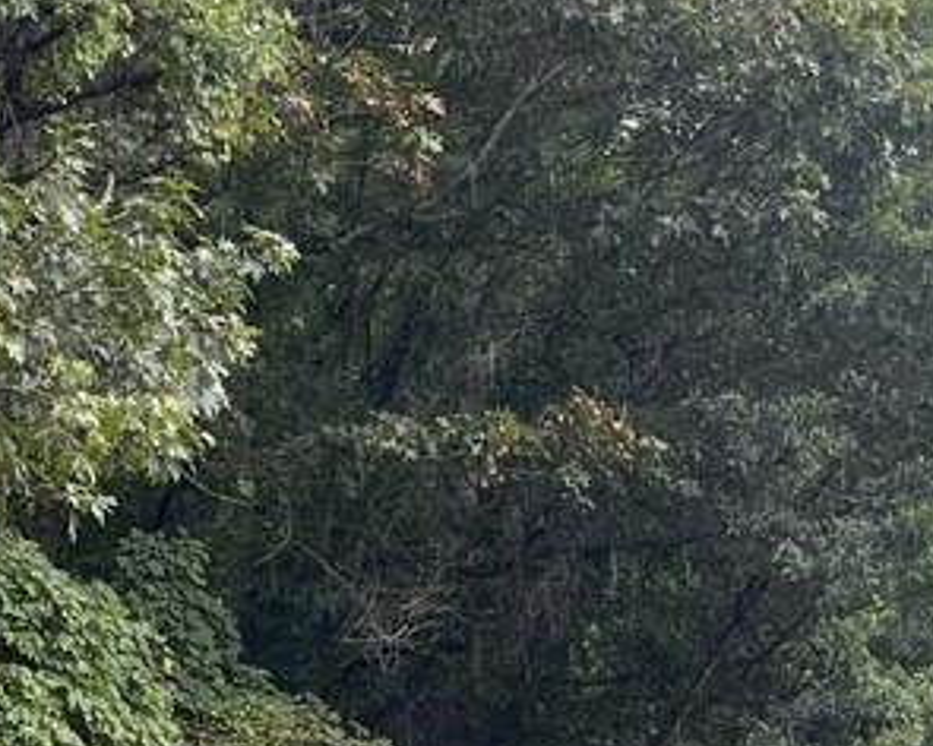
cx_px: 212
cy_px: 841
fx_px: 3037
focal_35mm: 110
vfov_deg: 13.7
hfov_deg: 17.3
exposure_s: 1/166
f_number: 1.6
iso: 50
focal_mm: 5.1
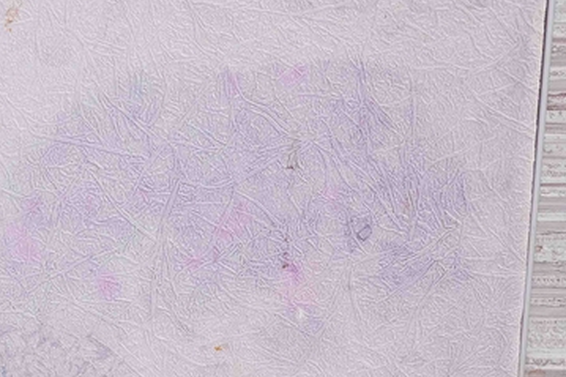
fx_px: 1996
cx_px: -300
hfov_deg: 14.9
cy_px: 281
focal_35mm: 127
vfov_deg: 10.8
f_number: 3.2
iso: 400
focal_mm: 25.4
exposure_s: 1/30
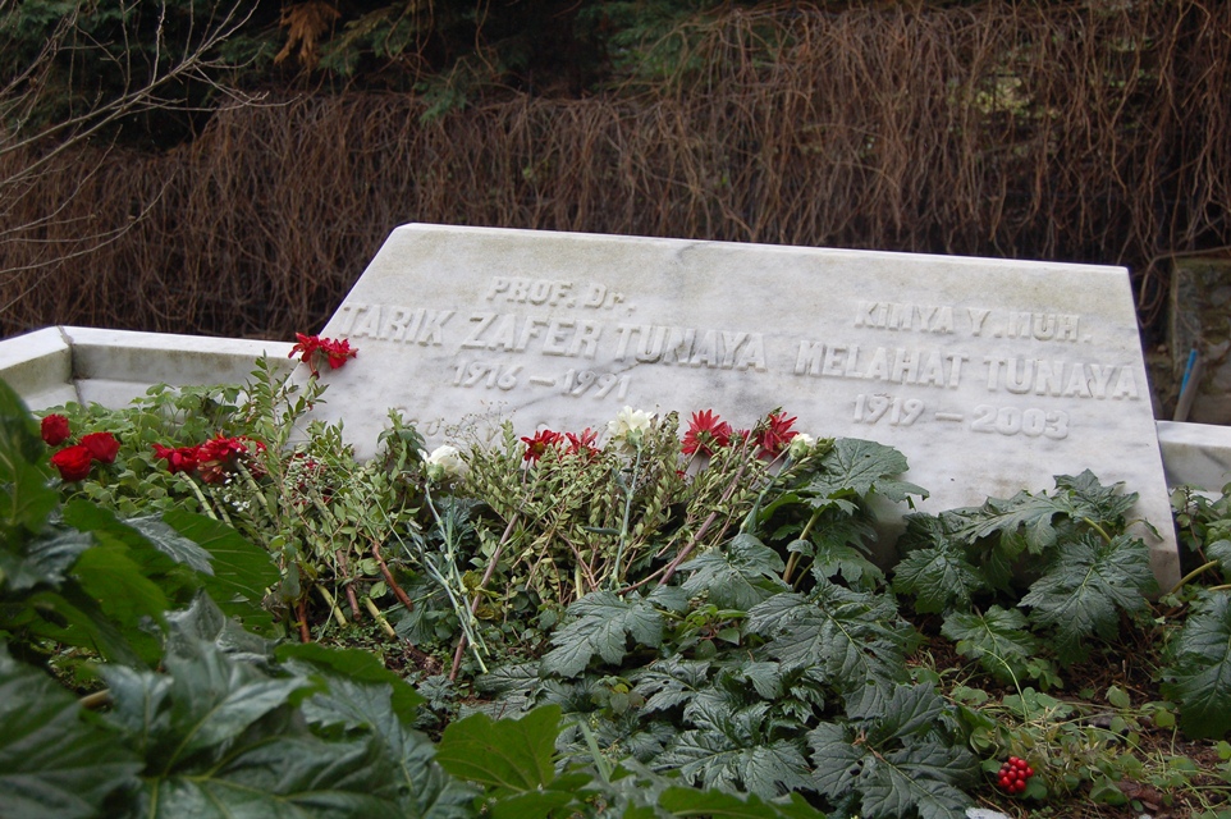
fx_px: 1640
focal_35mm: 48
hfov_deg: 41.1
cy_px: 410
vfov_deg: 28.0
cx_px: 616
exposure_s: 1/500
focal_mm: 32
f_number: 4.5
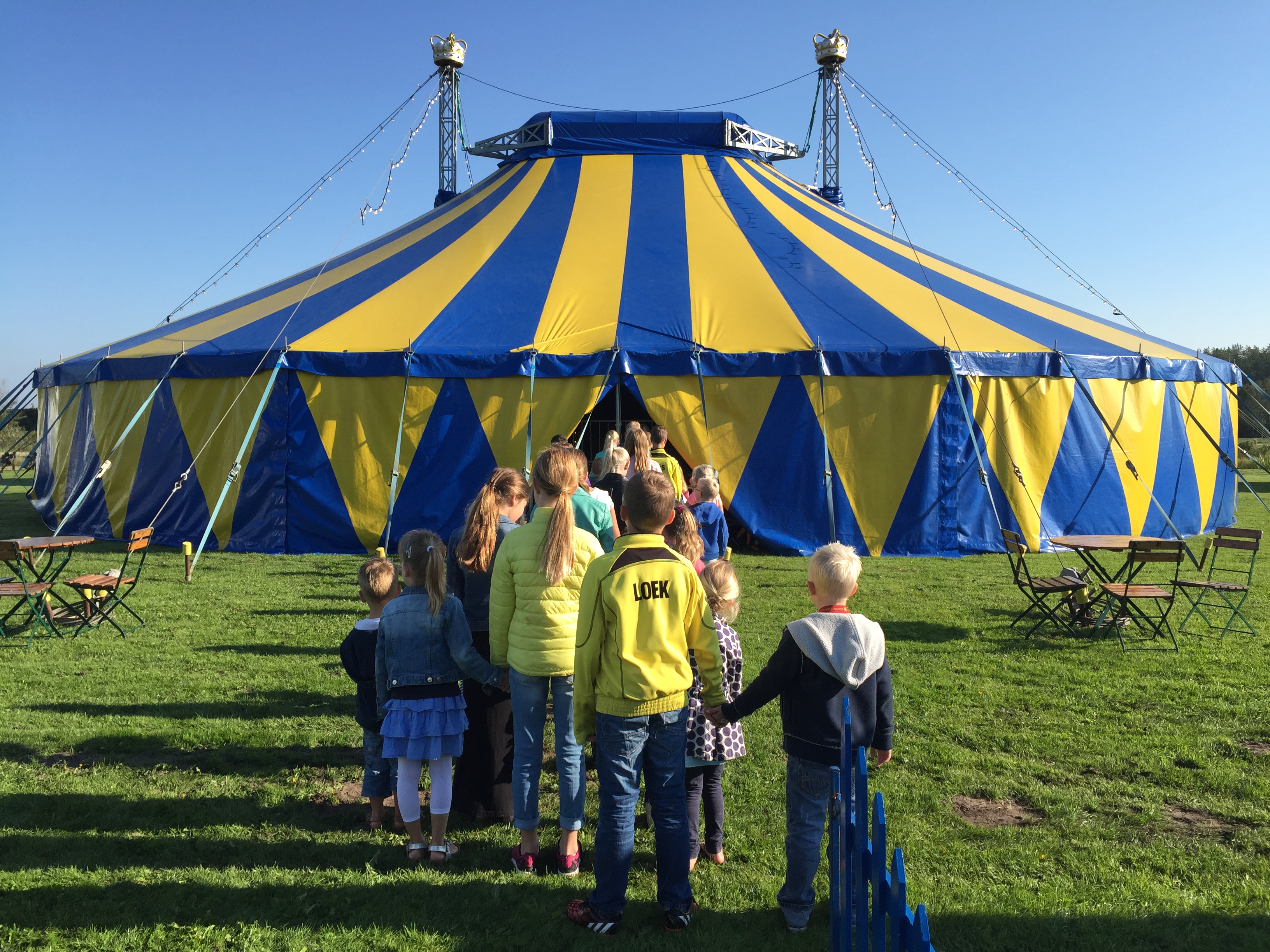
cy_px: 476
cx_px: 635
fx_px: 1064
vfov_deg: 48.2
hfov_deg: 61.7
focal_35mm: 29
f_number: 2.2
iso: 32
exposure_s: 1/1130
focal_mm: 4.15
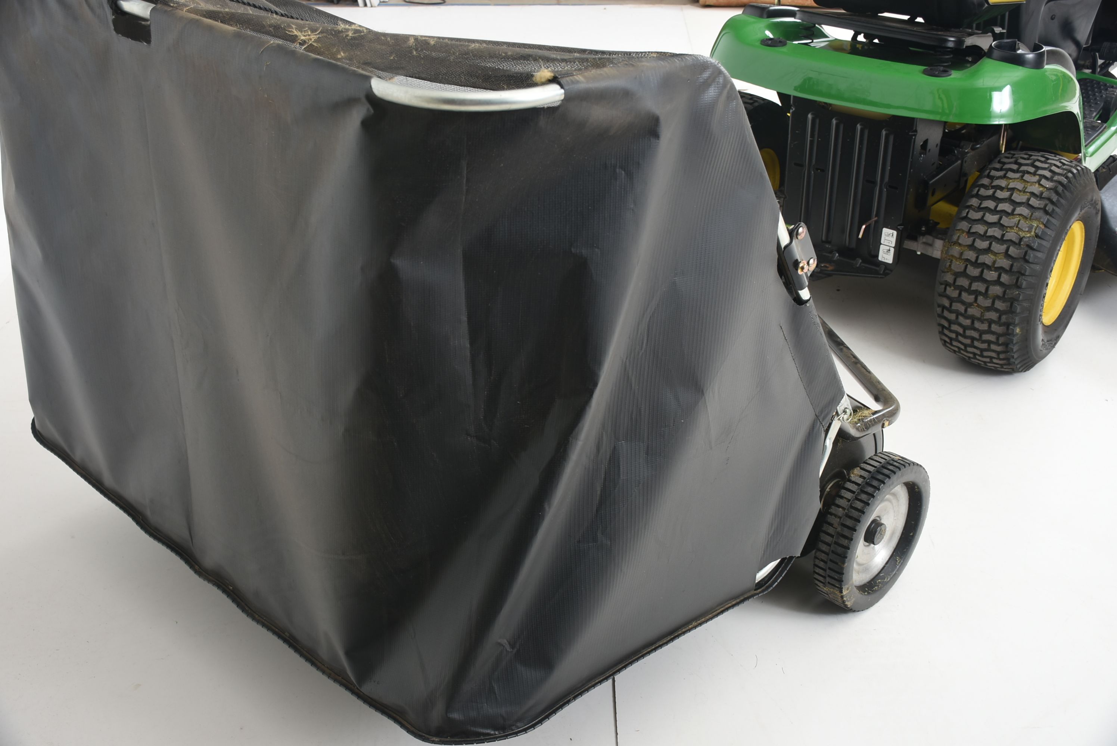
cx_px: 558
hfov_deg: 47.9
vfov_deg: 33.1
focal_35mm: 40
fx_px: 1258
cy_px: 373
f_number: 7.1
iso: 200
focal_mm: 27
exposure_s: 1/160
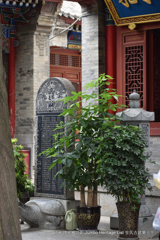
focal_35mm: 105
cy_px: 120
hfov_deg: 13.1
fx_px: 699
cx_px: 80
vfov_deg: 19.4
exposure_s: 1/250
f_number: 4.5
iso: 560
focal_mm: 70
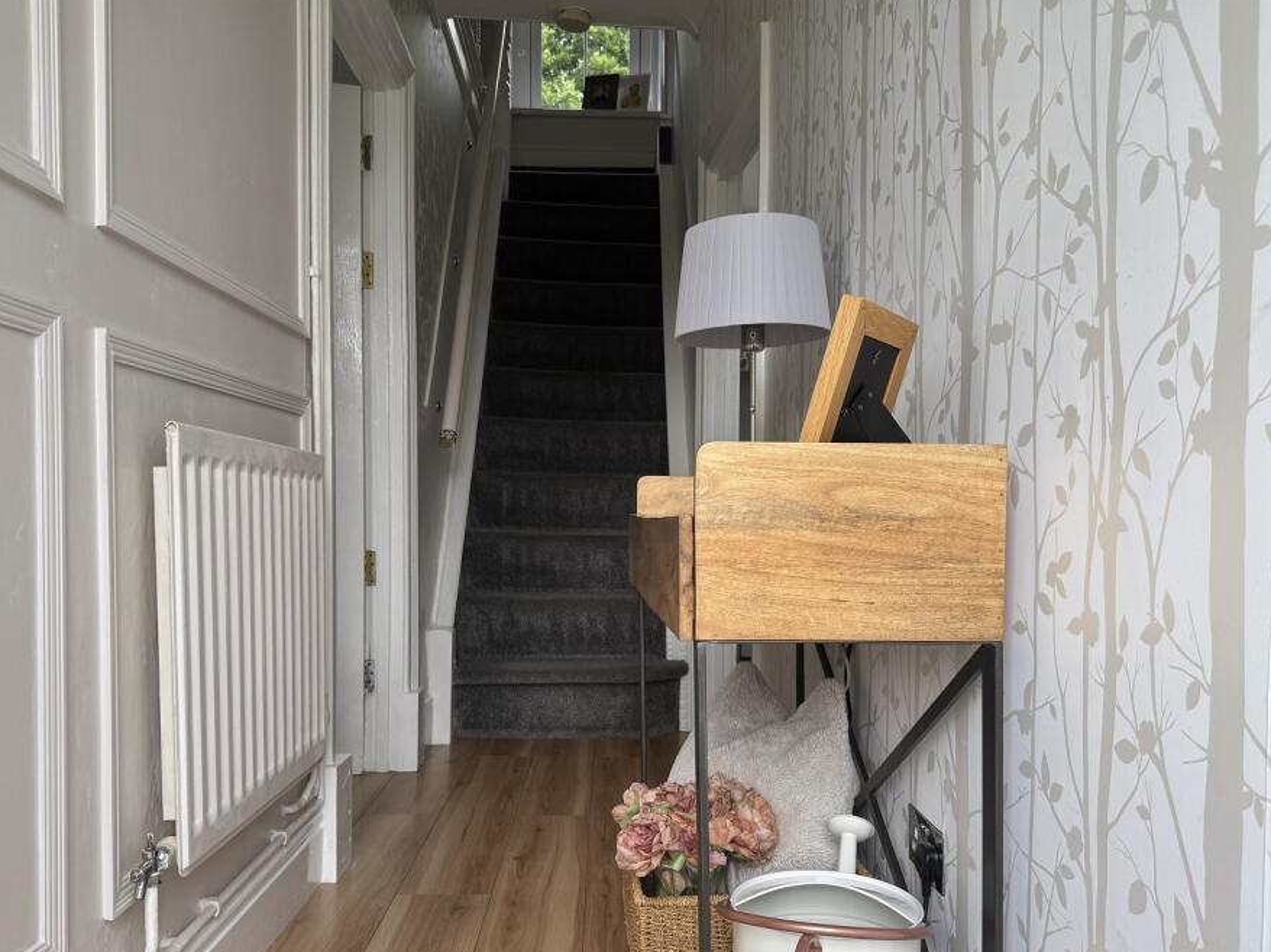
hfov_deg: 63.5
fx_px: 1028
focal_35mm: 28
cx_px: 647
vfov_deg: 49.6
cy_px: 545
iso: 64
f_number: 1.78
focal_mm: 6.76
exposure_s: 1/232
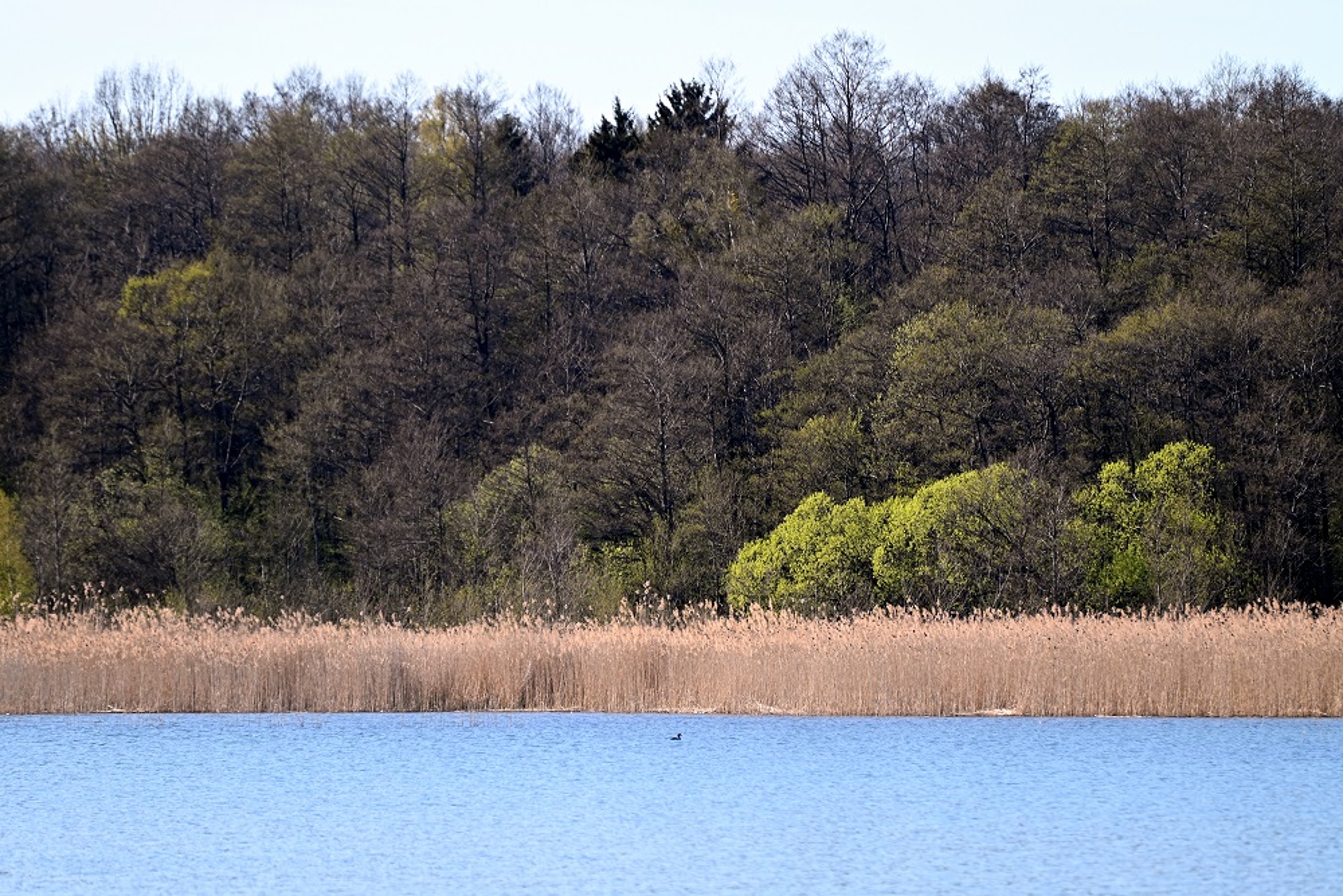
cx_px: 672
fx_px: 11193
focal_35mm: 300
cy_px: 448
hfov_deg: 6.9
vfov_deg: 4.6
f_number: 5.6
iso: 400
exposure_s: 1/1000
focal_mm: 300
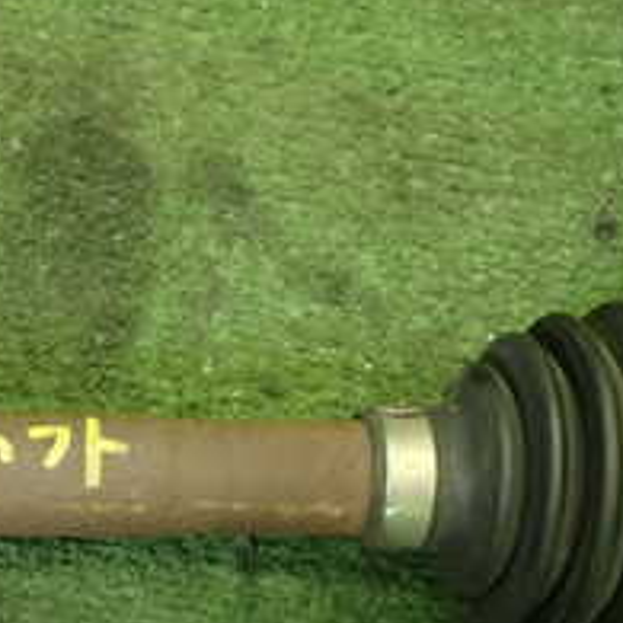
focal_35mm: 87
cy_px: 498
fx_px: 1771
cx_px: -61
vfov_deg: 19.7
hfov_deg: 19.1
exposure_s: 1/30
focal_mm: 5.79
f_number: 2.4
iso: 250
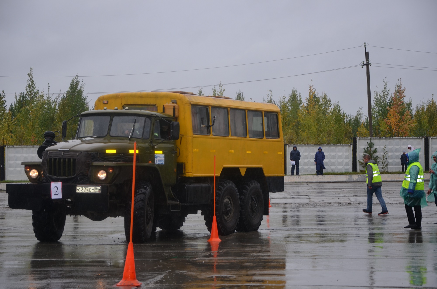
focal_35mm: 105
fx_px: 1272
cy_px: 144
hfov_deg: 19.5
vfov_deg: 13.0
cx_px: 218
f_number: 5.3
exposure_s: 1/200
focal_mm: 70
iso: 200
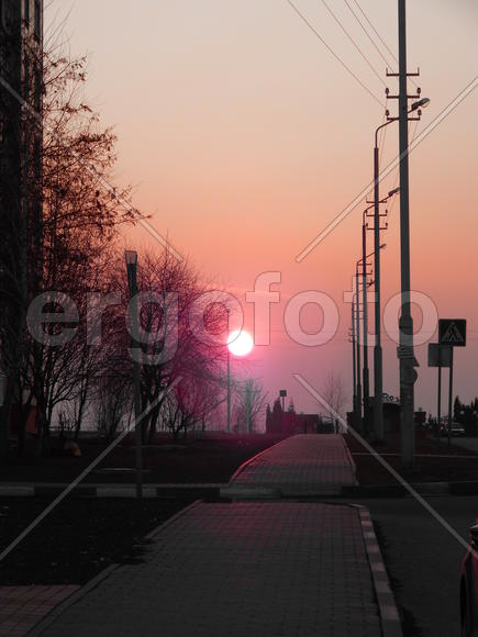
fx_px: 2430
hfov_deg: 11.2
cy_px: 318
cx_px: 239
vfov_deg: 14.9
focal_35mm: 132
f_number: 4.8
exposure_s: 1/200
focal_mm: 23.4
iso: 125
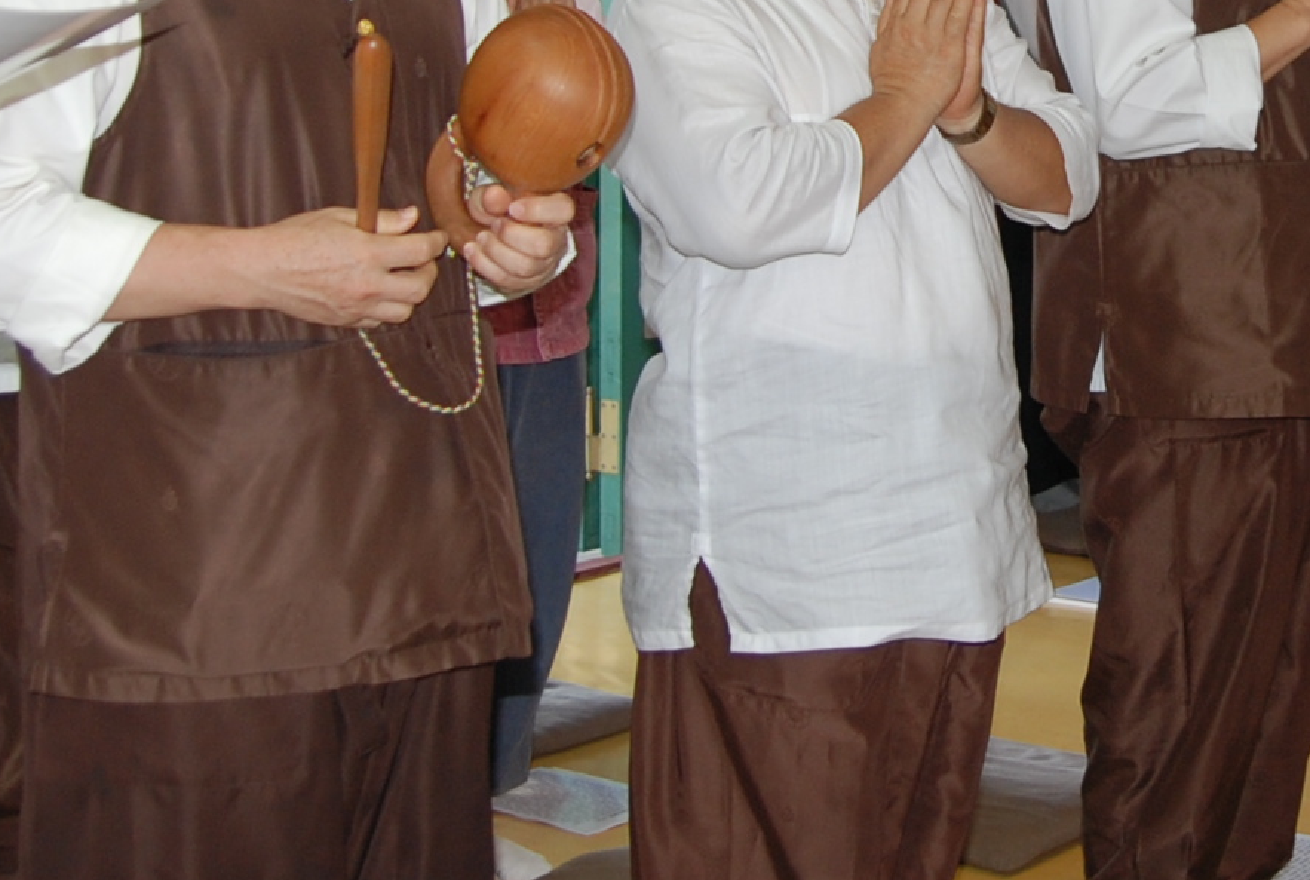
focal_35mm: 84
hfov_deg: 23.5
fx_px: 3050
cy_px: -12
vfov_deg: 16.1
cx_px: 1233
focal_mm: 17
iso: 200
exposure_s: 1/60
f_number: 2.8
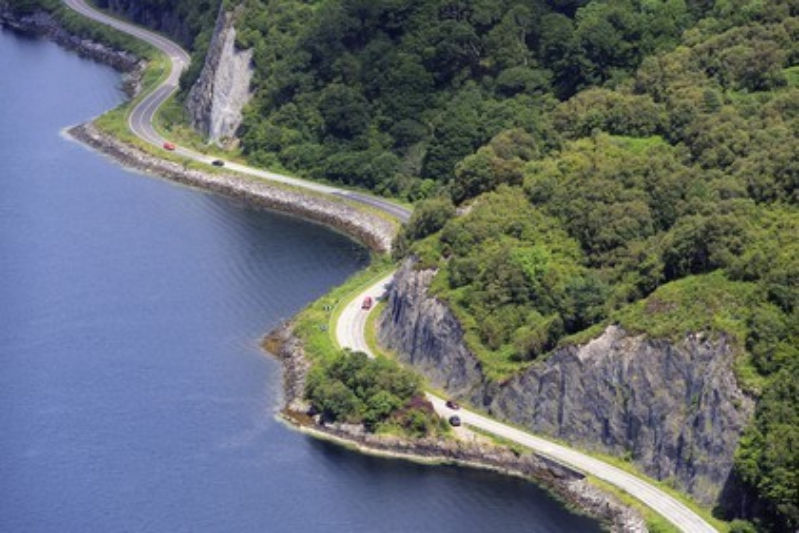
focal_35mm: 200
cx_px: 400
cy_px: 266
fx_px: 4439
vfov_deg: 6.9
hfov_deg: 10.3
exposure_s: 1/800
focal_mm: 200
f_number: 6.3
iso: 400
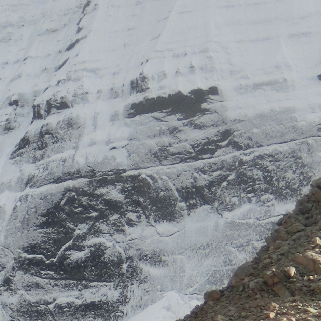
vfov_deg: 5.2
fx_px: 3546
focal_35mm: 338
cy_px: 316
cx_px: -210
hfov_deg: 5.1
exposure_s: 1/500
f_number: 4.9
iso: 80
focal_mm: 13.79
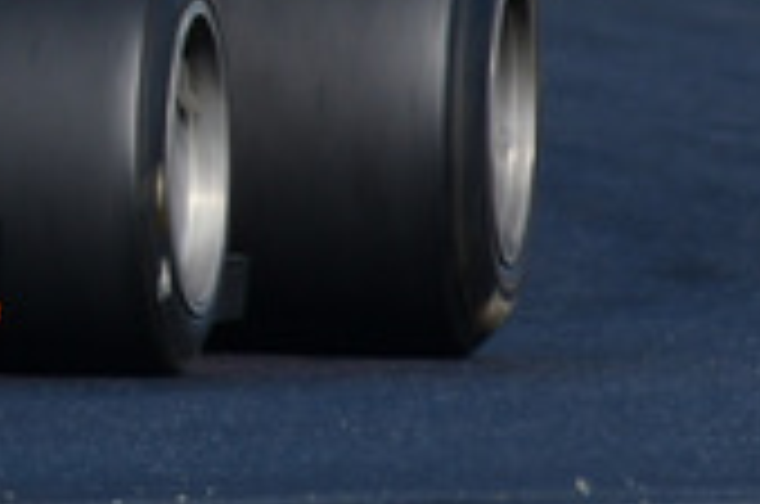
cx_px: -836
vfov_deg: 0.4
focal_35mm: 3416
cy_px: -668
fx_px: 71979
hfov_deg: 0.6
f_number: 10
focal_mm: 480
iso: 320
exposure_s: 1/640
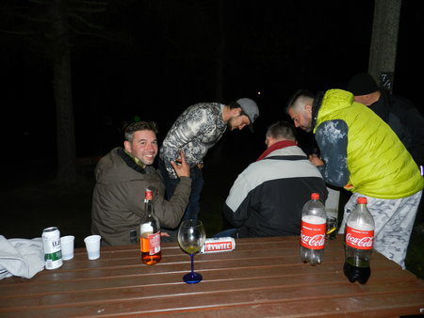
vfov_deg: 58.9
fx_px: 282
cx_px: 212
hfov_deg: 73.9
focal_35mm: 23
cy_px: 159
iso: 200
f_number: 3.4
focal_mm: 4
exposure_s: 1/30
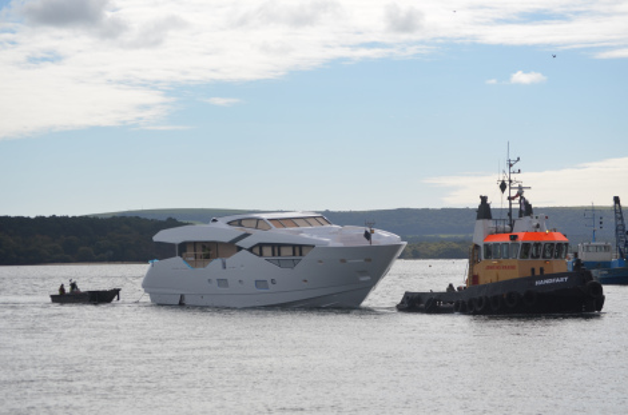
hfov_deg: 15.2
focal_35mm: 135
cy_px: 208
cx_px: 314
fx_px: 2349
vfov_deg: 10.1
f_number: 8
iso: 140
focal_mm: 90
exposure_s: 1/1000
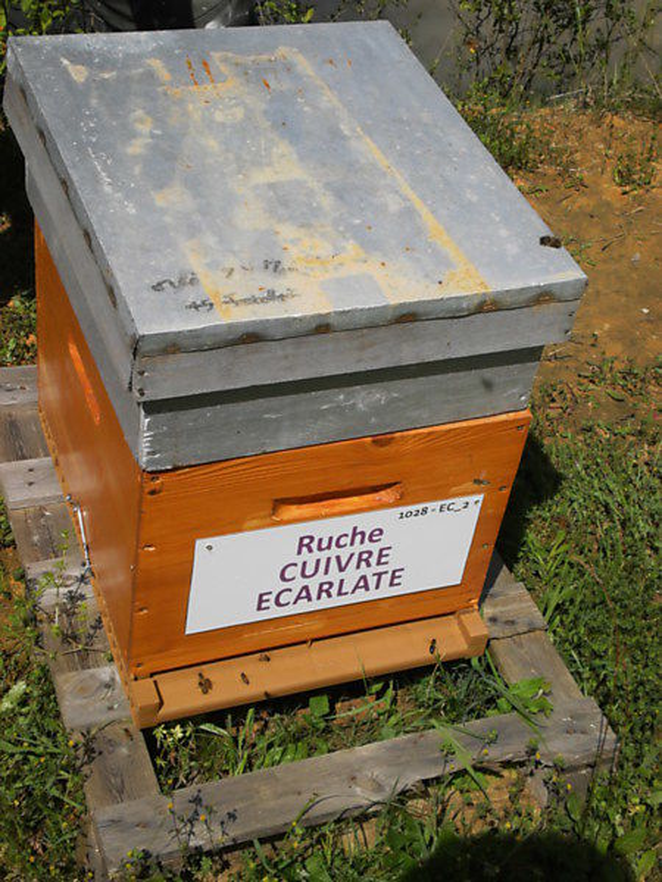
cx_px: 331
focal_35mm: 59
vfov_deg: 32.7
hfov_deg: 24.8
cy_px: 441
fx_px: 1504
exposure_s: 1/1000
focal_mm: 10.3
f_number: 5.9
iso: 100
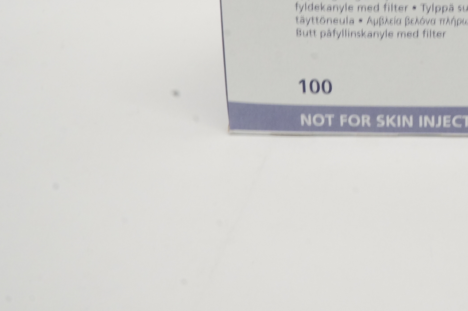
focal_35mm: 63
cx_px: 418
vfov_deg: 20.4
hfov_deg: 30.6
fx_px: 818
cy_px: -44
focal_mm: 18
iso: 800
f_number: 22
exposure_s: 1/8
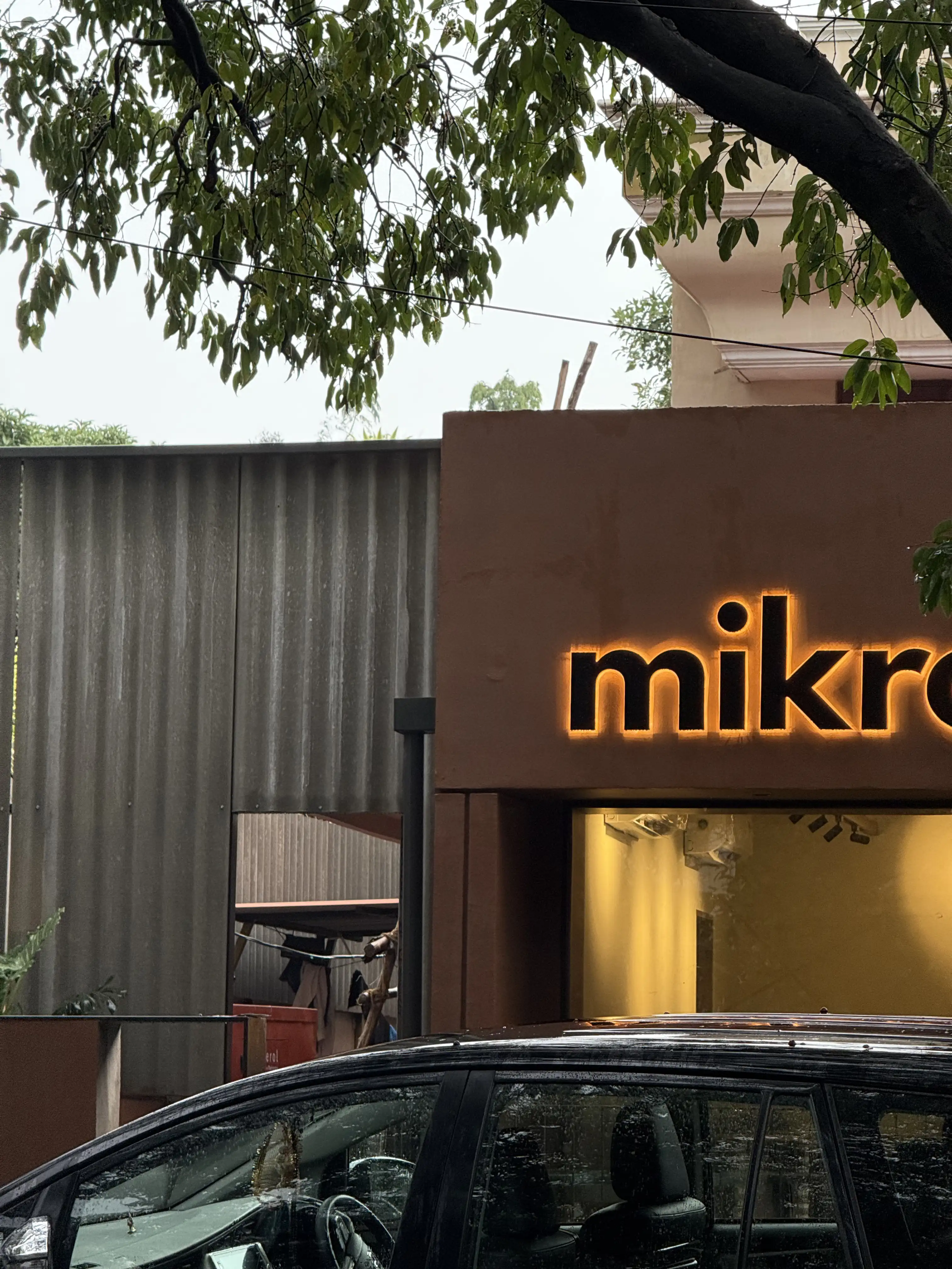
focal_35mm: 120
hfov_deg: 12.3
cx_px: 476
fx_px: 4400
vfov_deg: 16.4
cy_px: 634
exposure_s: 1/99
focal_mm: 15.66
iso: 160
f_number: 2.8
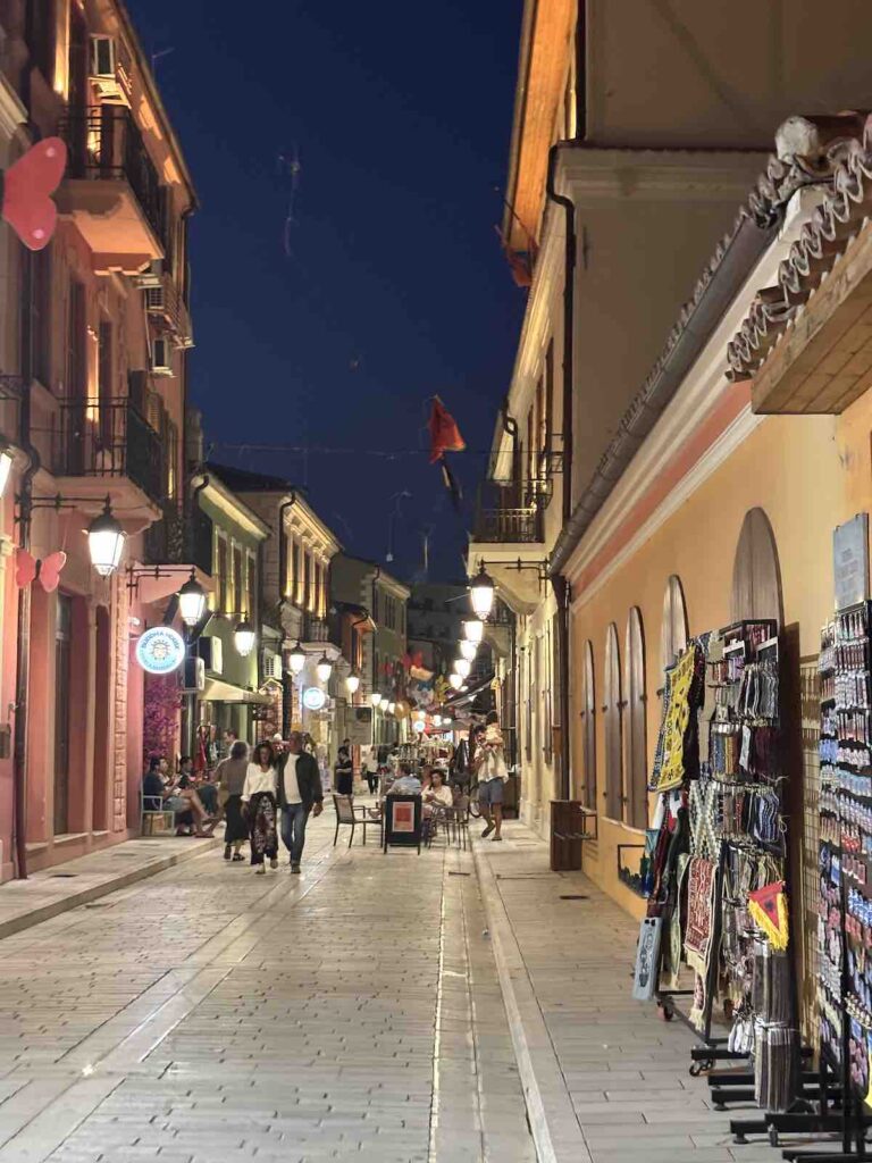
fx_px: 1747
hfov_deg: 28.0
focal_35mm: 52
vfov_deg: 36.8
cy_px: 582
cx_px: 436
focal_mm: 5.96
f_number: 1.6
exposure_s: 1/33
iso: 320
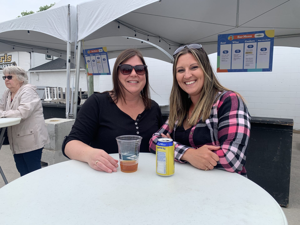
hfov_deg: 67.3
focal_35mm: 26
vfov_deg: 53.1
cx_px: 150
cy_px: 112
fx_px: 225
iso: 25
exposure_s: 1/759
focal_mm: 4.25
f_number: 1.8
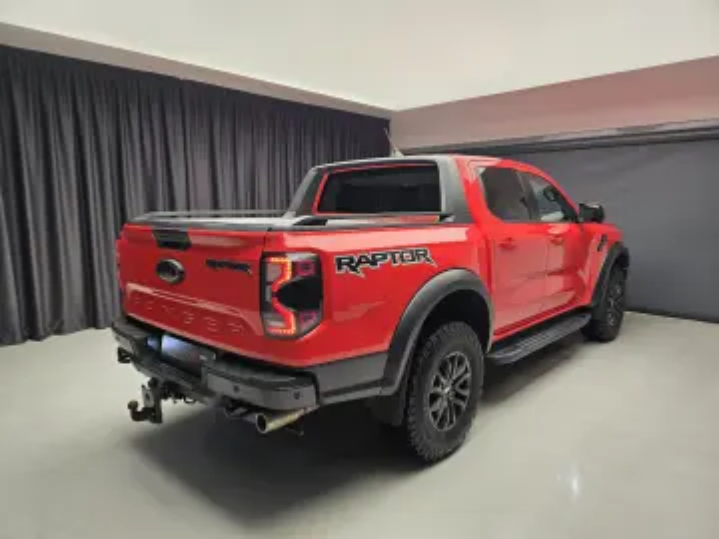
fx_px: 478
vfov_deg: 58.9
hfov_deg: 73.9
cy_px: 270
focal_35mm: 23
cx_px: 360
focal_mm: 6.3
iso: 32
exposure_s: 1/54.3
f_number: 1.7
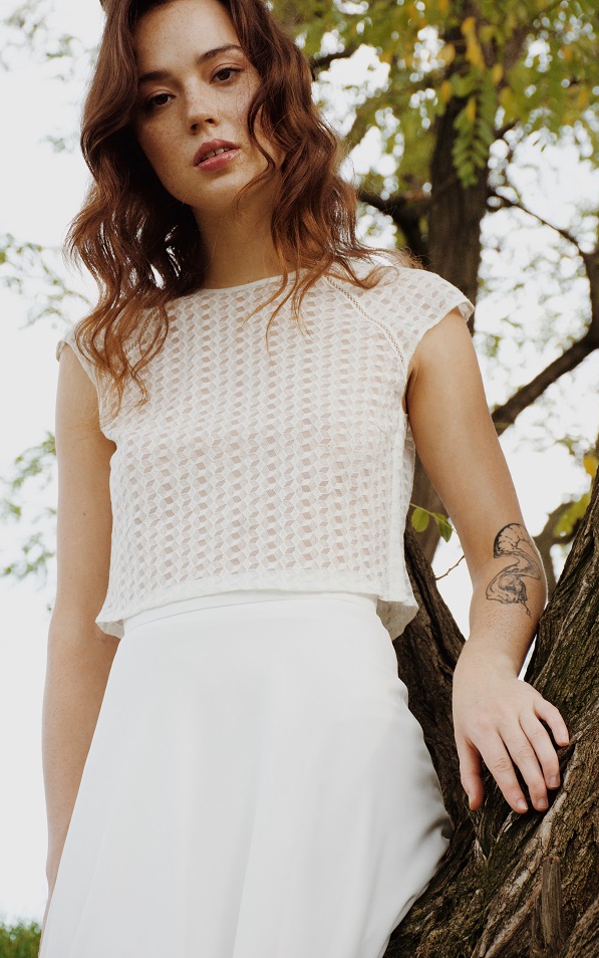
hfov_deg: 11.8
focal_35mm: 111
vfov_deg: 18.8
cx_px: 304
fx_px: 2897
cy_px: 480
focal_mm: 66
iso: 640
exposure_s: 1/500
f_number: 8
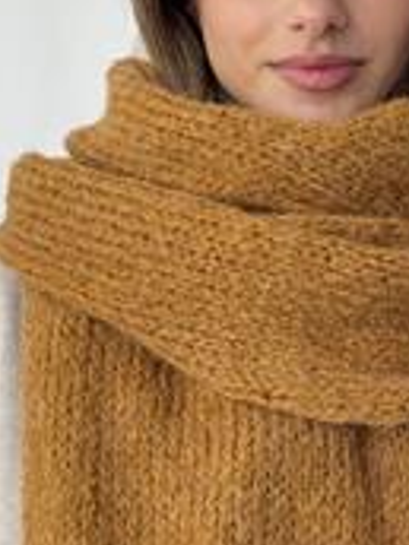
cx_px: 323
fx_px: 2347
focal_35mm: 149
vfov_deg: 13.2
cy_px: 404
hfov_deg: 9.9
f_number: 1.78
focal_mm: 6.76
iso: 64
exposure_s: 1/121
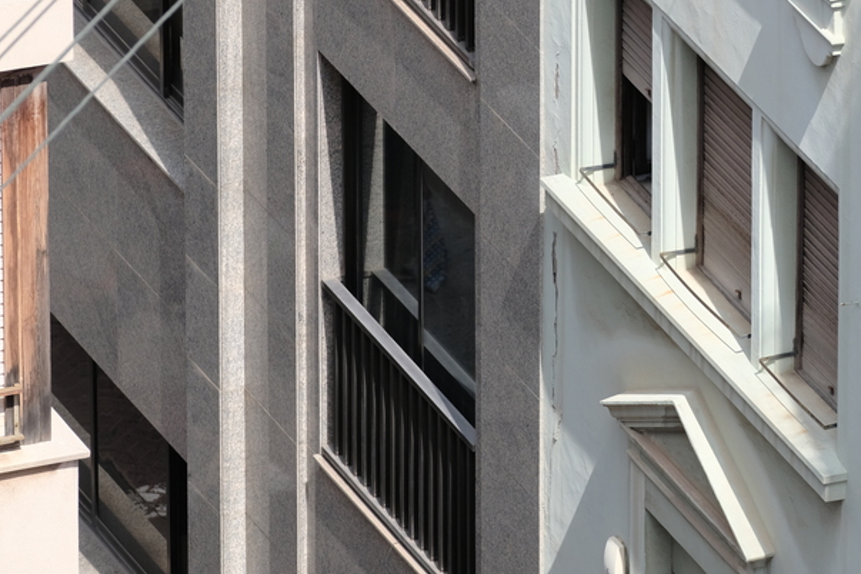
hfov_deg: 3.3
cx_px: 674
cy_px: 131
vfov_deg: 2.2
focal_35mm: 620
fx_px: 14827
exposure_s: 1/750
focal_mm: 243.1
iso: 400
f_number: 6.3
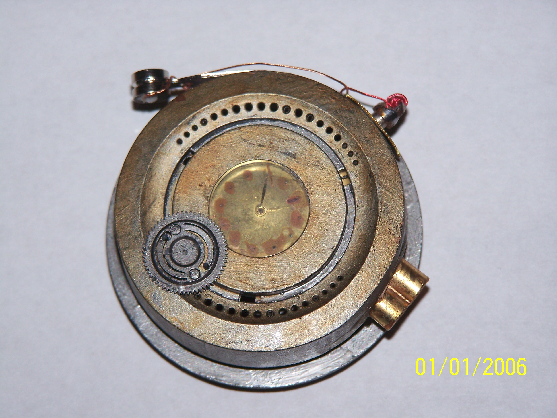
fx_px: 2719
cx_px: 278
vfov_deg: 8.8
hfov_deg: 11.7
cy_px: 209
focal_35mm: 169
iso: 80
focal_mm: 28
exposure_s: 1/125
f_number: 3.3
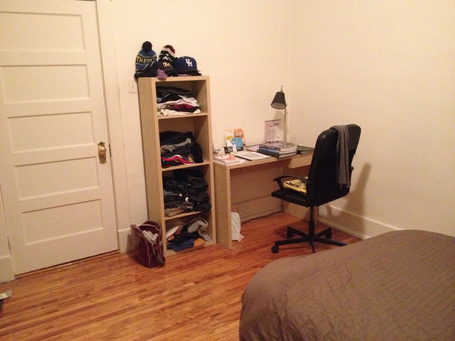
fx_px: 460
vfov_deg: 40.7
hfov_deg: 52.6
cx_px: 228
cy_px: 170
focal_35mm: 35
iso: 800
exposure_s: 1/15
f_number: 2.4
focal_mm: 4.28
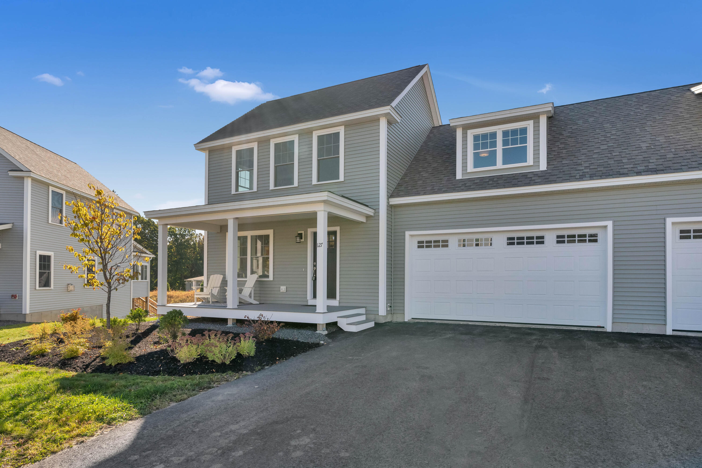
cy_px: 234
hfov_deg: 86.9
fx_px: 371
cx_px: 351
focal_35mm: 19
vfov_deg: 64.6
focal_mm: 19
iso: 800
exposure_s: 1/1000
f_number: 8
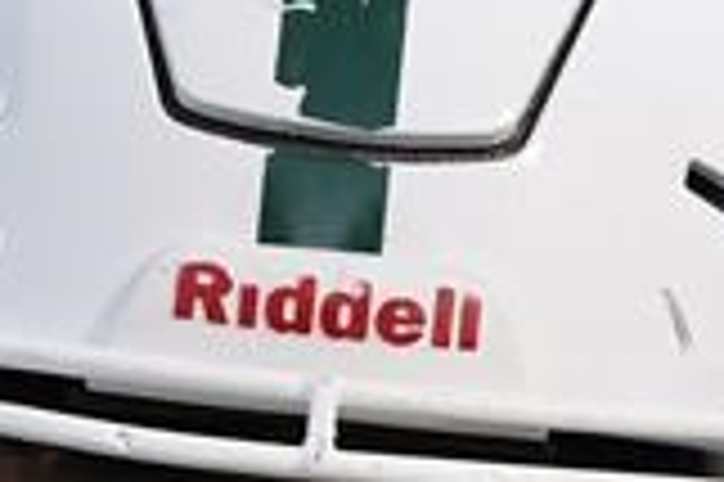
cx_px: 225
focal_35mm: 806
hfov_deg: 2.6
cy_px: 646
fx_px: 16193
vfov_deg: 1.7
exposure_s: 1/800
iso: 5000
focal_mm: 200
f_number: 5
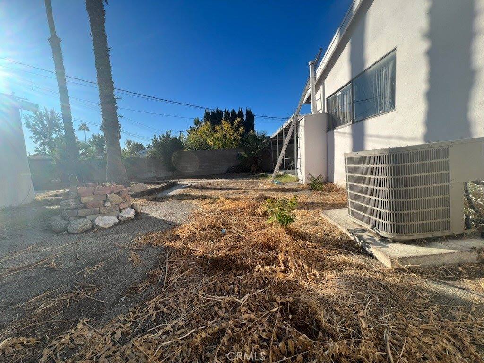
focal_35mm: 13
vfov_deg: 89.9
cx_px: 242
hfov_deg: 106.2
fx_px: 182
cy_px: 182
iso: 32
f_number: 1.8
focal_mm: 1.57
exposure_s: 1/1143
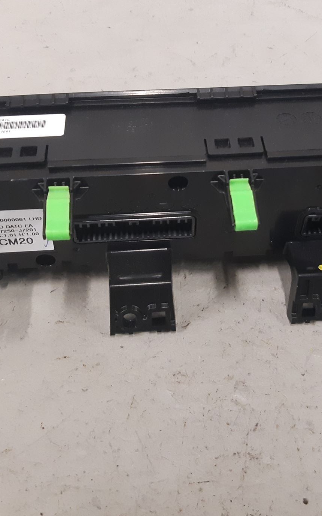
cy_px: 242
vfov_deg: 48.2
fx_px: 576
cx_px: 189
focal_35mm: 41
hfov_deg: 31.2
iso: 250
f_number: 1.7
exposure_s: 1/50
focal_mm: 3.93
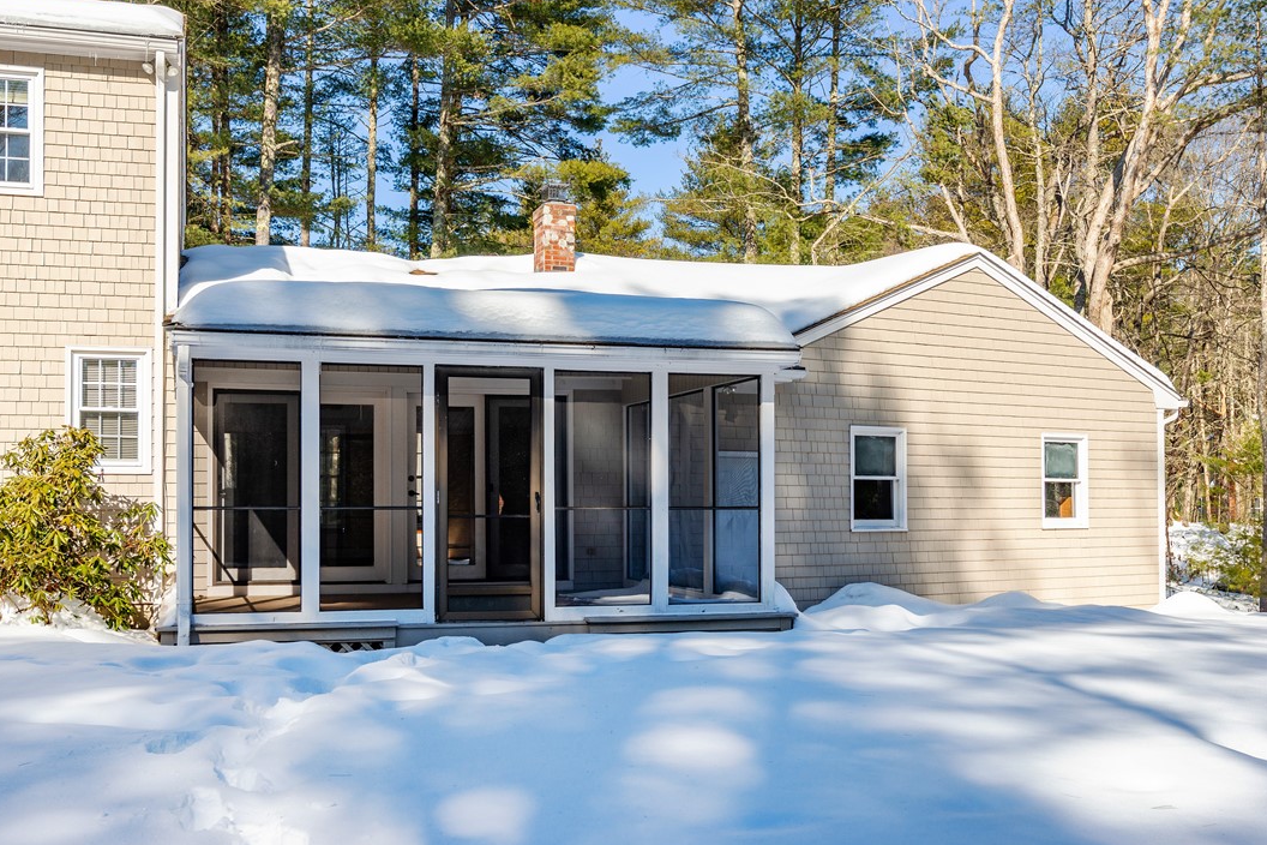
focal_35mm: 36
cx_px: 620
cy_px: 425
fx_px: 1267
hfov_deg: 53.1
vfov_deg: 36.9
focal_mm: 35
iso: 100
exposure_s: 1/160
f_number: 9
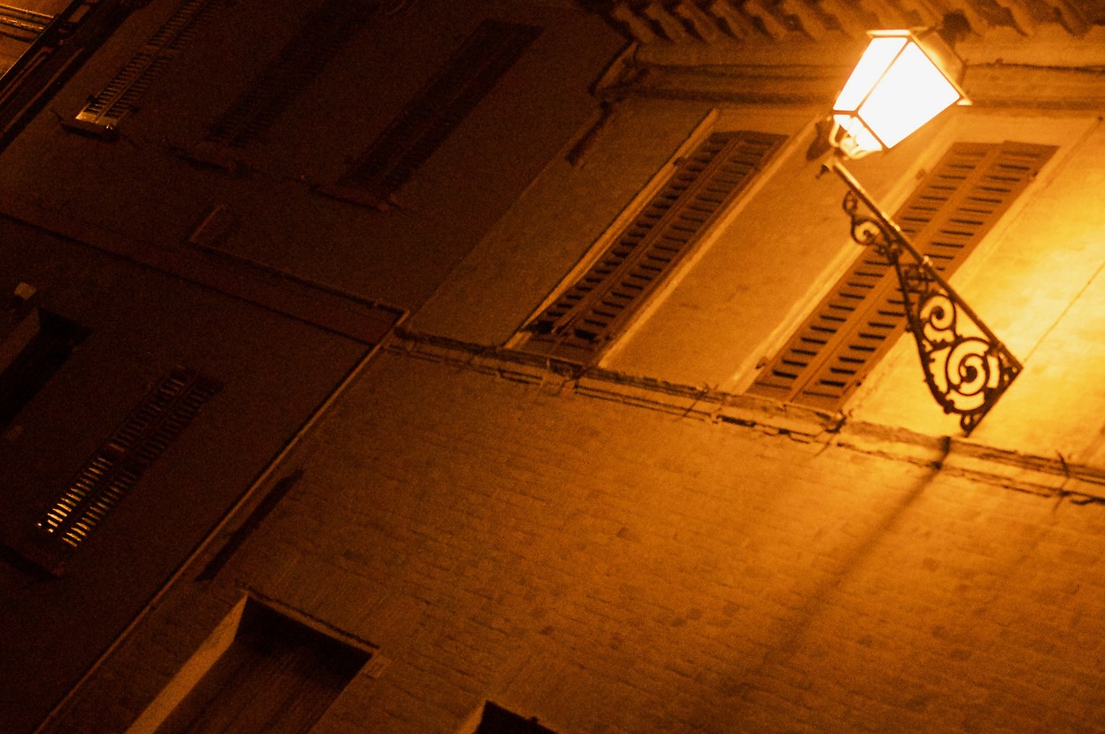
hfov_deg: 20.0
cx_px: 897
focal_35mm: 101
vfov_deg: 13.5
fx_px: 3095
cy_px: 541
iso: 3200
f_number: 2.2
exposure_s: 1/200
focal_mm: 35
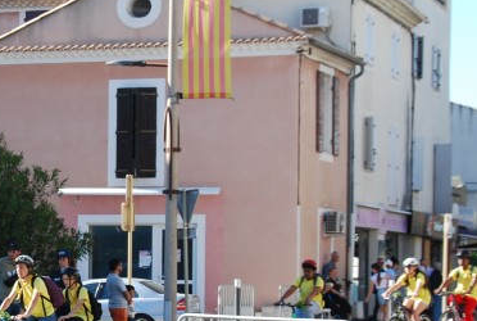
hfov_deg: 14.0
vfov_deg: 9.6
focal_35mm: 144
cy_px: 248
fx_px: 1913
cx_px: 20
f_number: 9
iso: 400
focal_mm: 40
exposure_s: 1/320
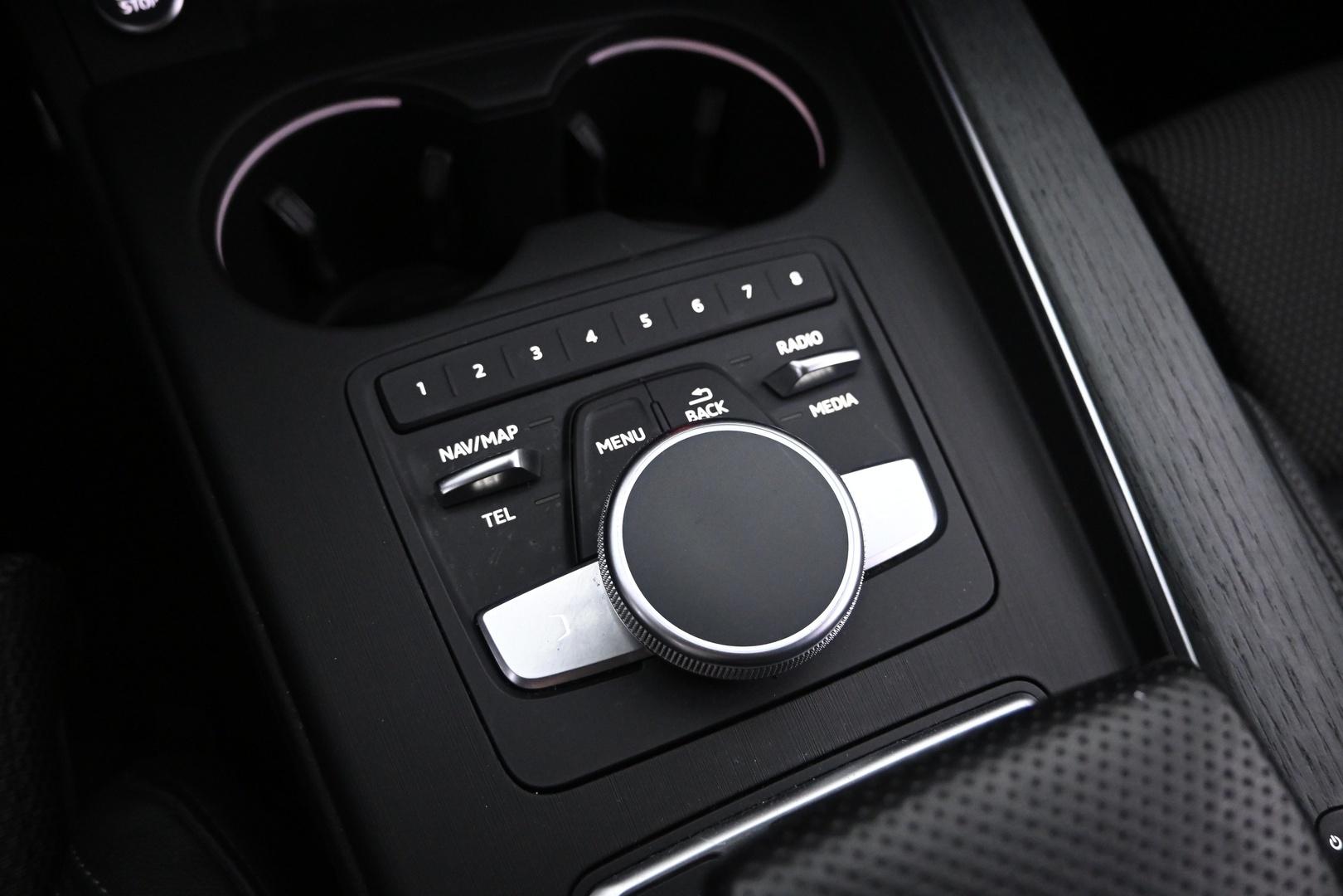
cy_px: 448
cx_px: 672
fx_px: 895
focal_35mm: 24
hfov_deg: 73.7
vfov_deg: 53.1
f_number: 3.5
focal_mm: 16
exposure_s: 1/30
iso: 3200
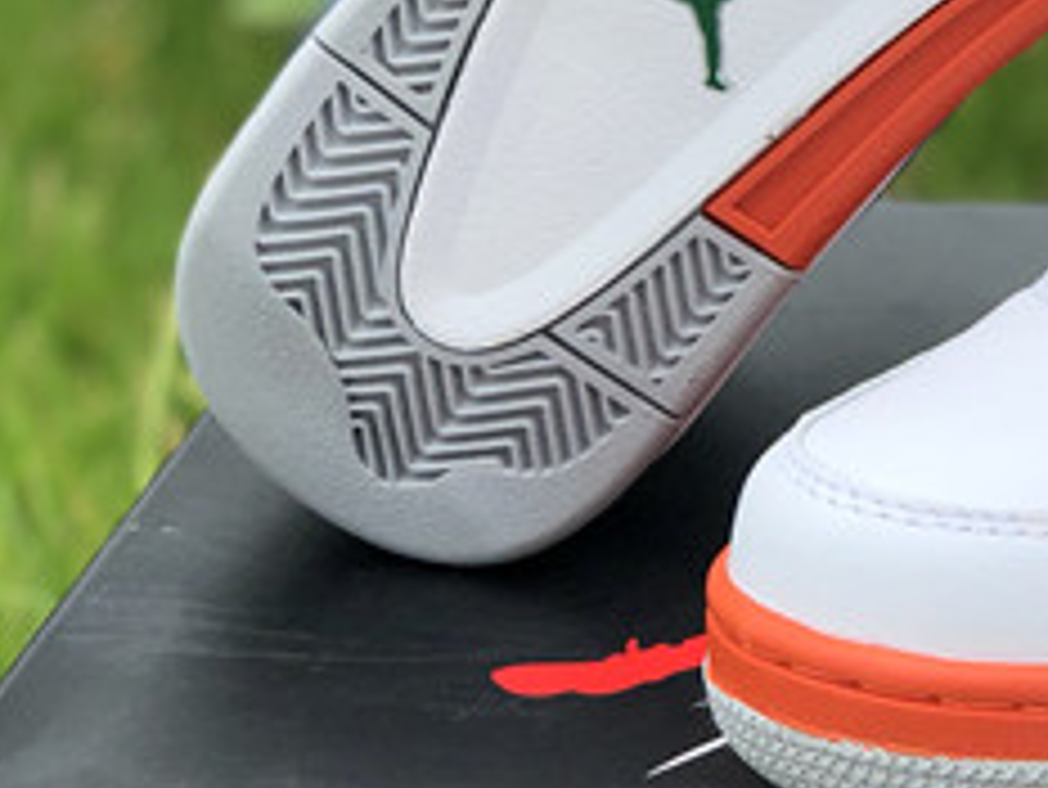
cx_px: 1232
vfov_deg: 9.0
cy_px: 200
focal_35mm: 165
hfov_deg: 11.7
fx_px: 4998
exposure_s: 1/1372
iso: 16
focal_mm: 6
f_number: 2.4
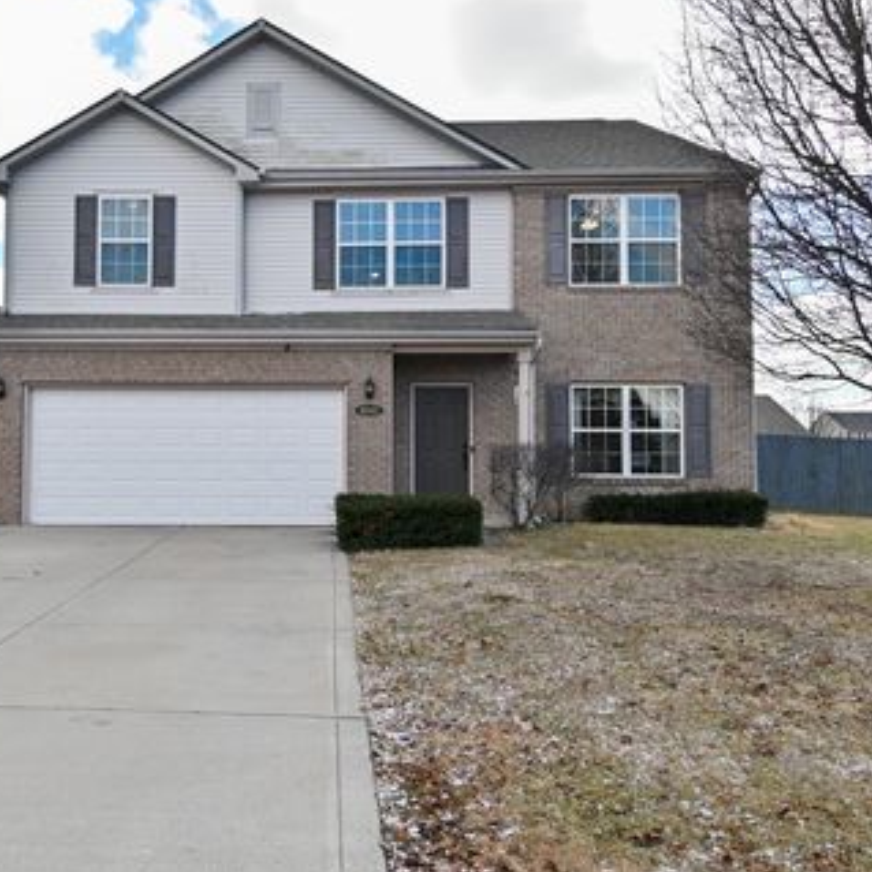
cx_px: 292
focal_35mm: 48
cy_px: 422
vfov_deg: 35.4
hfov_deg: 35.0
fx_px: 1368
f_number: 6.3
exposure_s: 1/800
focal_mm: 24
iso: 200
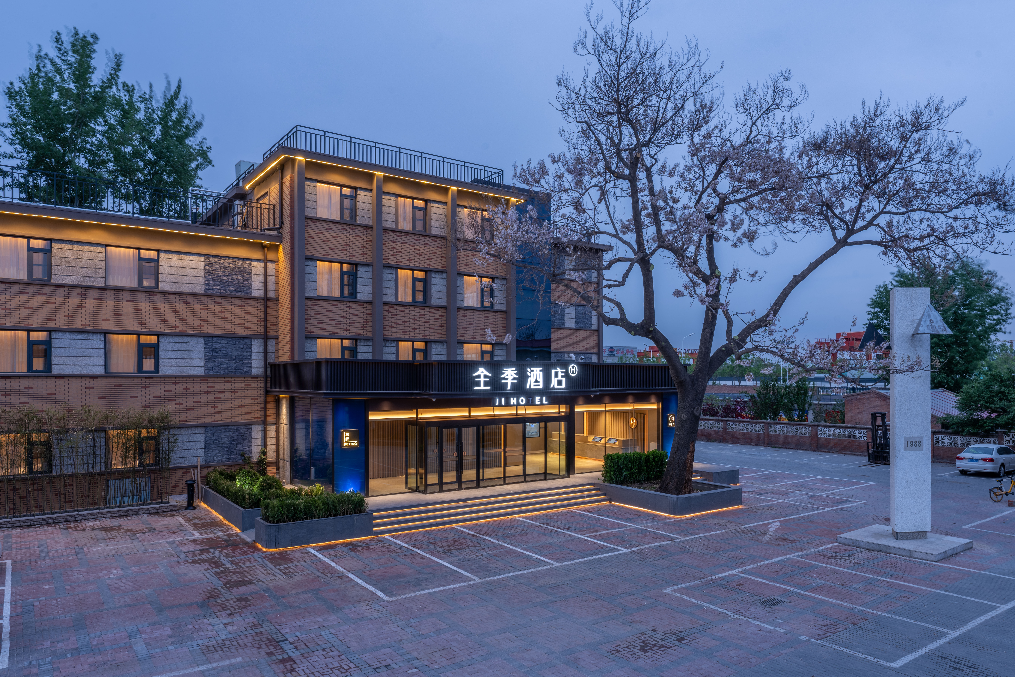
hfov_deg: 81.2
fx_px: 592
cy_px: 338
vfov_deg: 59.5
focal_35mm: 21
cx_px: 508
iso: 50
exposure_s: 1/2
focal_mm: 21
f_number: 13
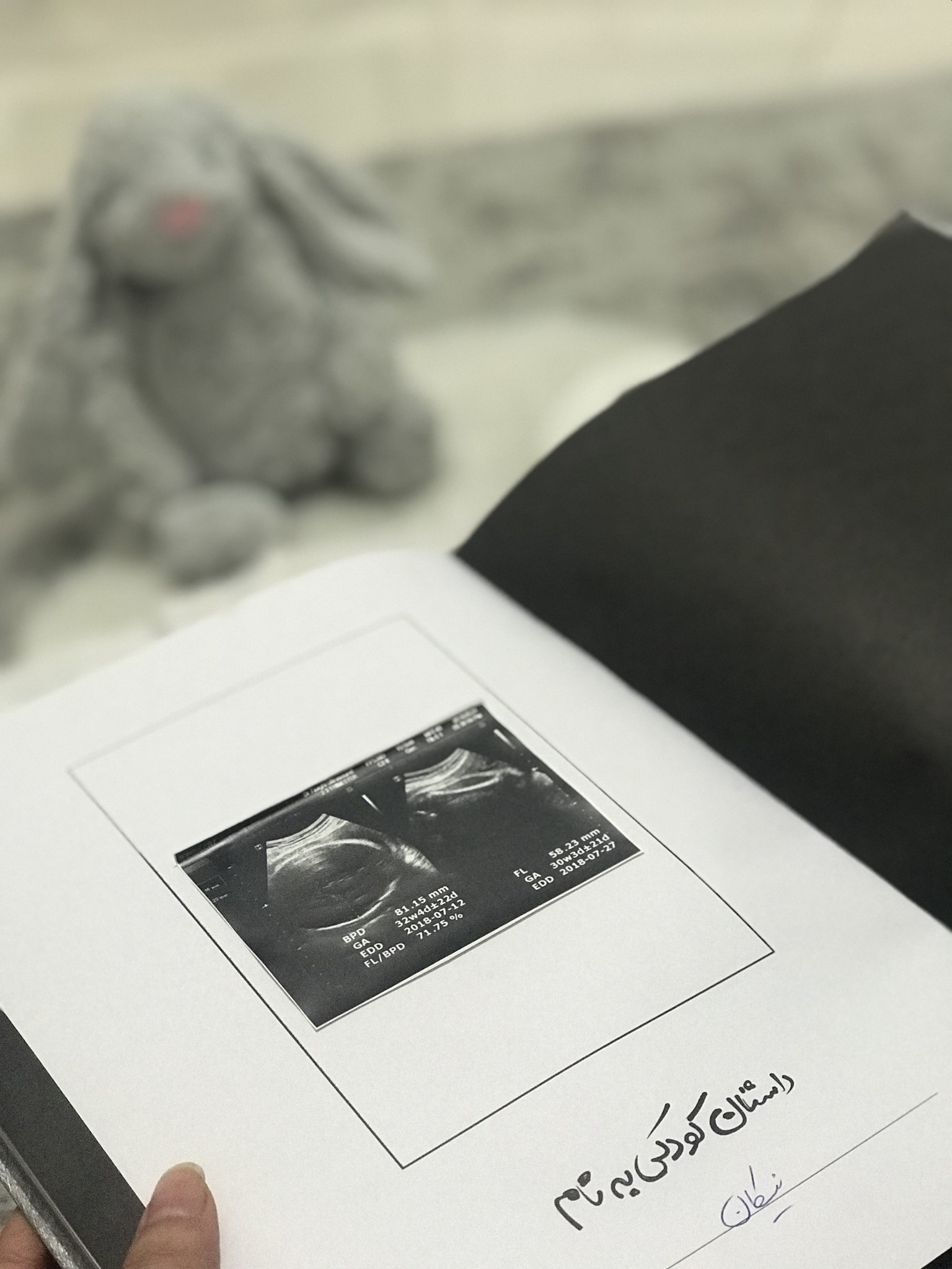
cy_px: 634
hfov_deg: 25.7
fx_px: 2090
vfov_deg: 33.8
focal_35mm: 57
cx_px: 476
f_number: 2.8
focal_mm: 6.6
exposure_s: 1/50
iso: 200
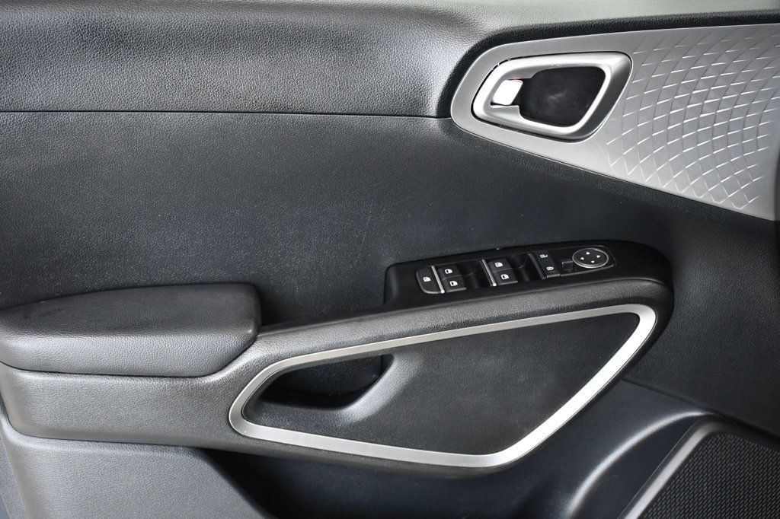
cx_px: 390
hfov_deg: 31.9
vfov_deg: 21.6
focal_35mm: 63
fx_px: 1364
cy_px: 260
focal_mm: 42
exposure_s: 1/125
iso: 2500
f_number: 5.6
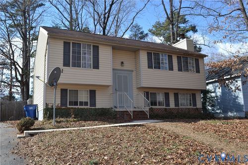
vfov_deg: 39.9
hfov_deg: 57.2
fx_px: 227
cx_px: 124
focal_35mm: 33
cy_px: 82
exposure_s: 1/200
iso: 100
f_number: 7.1
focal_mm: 22
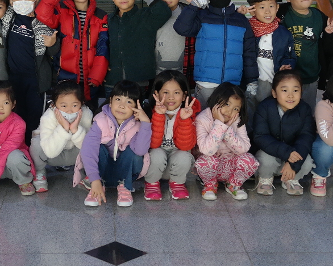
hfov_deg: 22.9
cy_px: 1
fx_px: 818
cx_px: 116
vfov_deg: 18.0
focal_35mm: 83
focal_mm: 20
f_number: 3.5
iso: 400
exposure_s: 1/40
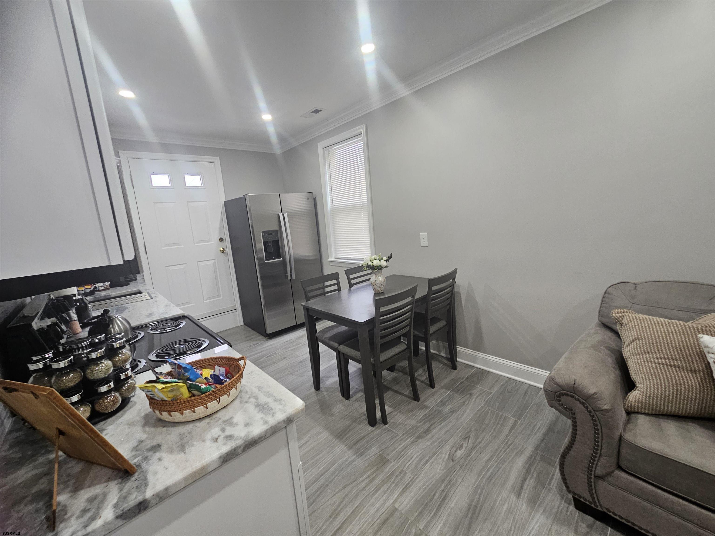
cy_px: 268
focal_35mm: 13
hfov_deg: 106.2
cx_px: 358
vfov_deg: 89.9
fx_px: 269
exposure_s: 1/60
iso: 200
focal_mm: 2.2
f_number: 2.2
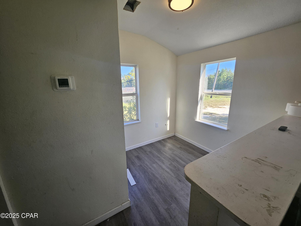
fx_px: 113
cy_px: 113
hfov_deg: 106.2
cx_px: 150
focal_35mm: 13
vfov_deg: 89.9
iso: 50
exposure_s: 1/120
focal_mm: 1.74
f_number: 2.2
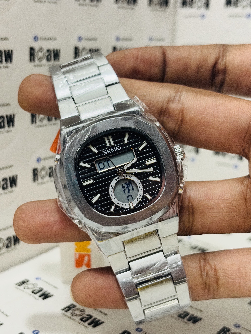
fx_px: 503
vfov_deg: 36.8
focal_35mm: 52
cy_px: 167
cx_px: 126
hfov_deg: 28.0
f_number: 1.6
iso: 40
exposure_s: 1/50
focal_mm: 5.96
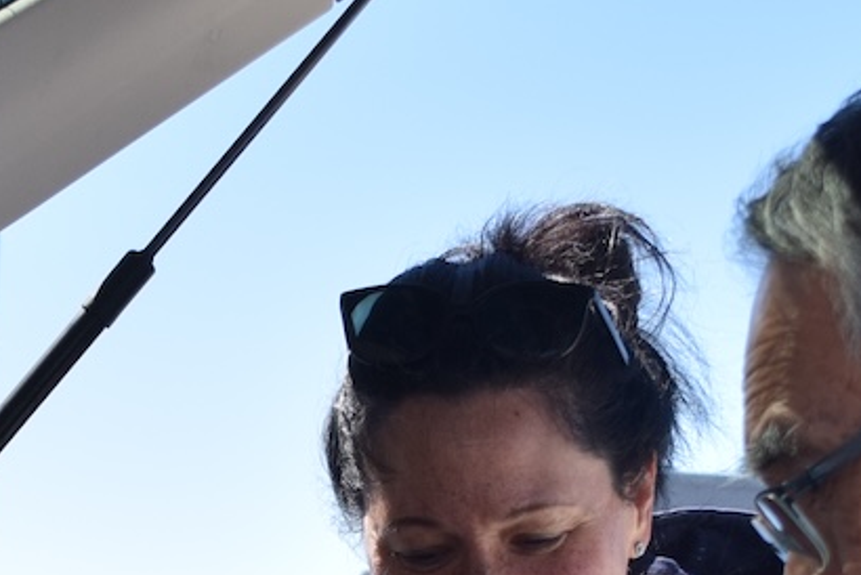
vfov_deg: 8.5
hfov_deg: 12.9
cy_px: 931
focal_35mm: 158
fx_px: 3780
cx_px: 187
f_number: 5.6
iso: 400
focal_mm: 27
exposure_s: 1/1600
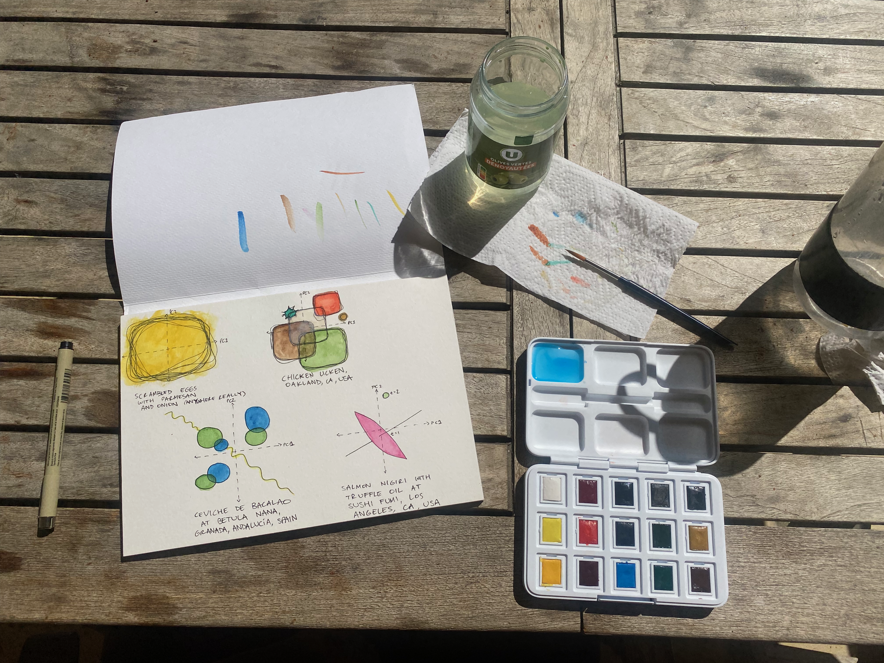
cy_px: 332
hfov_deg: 67.3
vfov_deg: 53.1
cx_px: 442
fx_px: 664
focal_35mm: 26
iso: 32
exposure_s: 1/12658
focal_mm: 4.25
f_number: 1.8
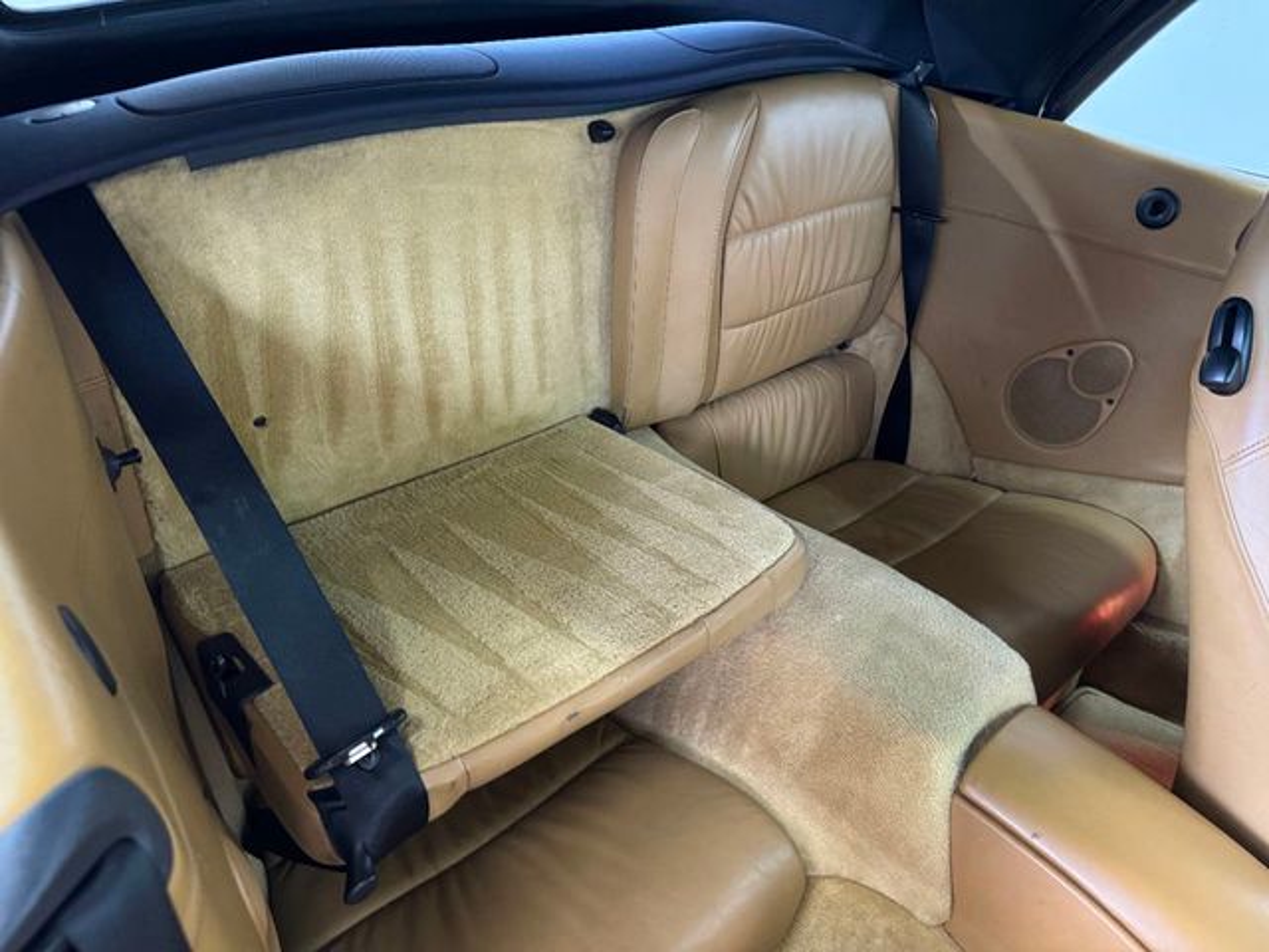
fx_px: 880
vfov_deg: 56.8
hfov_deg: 71.6
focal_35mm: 24
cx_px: 634
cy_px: 476
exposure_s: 1/40
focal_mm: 6.86
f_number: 1.78
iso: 800
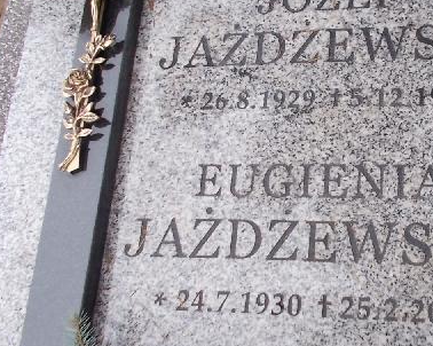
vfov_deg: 34.7
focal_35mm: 43
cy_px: 134
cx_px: 356
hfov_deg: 40.8
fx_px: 551
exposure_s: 1/30
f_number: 3.2
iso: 80
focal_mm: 4.6
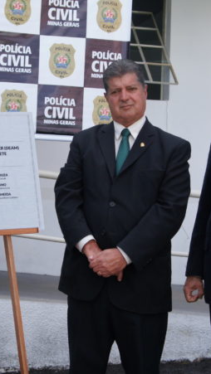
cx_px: 50
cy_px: 187
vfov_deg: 30.6
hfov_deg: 17.4
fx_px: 684
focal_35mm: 69
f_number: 4.5
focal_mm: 29
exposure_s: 1/640
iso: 200
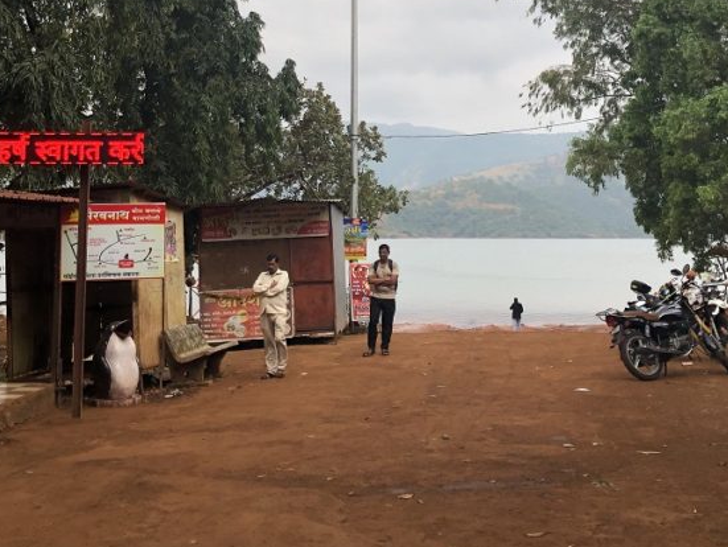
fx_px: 1094
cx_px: 414
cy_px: 112
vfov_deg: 27.5
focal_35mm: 52
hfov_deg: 36.7
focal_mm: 3.99
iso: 20
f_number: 1.8
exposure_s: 1/314
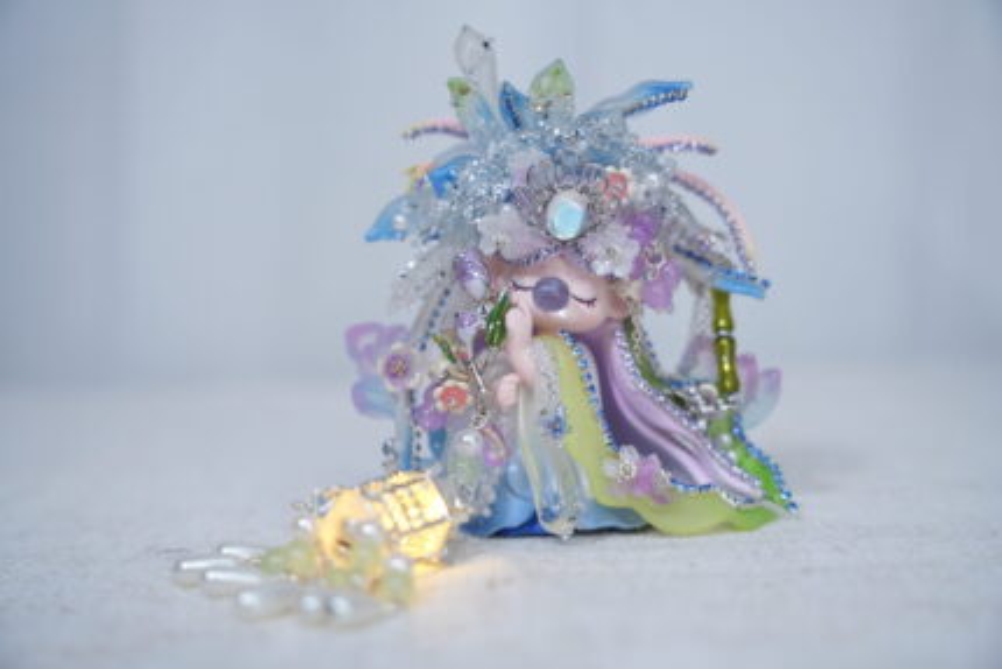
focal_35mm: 49
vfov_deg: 27.7
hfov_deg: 40.6
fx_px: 1356
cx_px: 501
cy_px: 334
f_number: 4
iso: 640
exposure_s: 1/200
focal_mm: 48.7
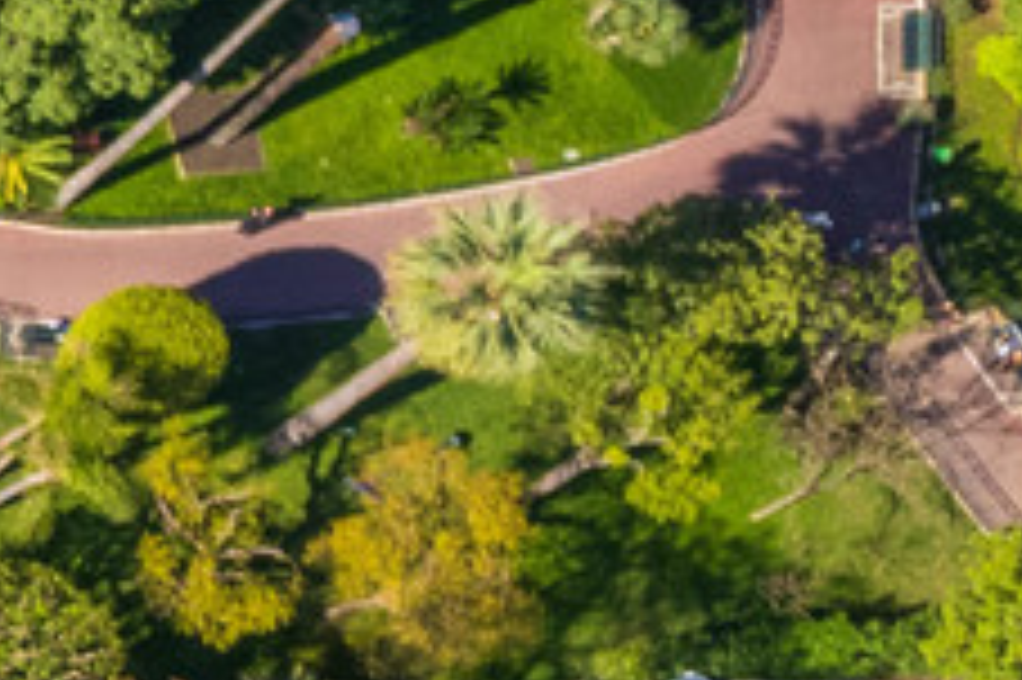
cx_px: -2458
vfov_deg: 8.6
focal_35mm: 155
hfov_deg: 9.2
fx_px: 4397
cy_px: 1040
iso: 100
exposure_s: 1/1250
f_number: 2.8
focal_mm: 8.4
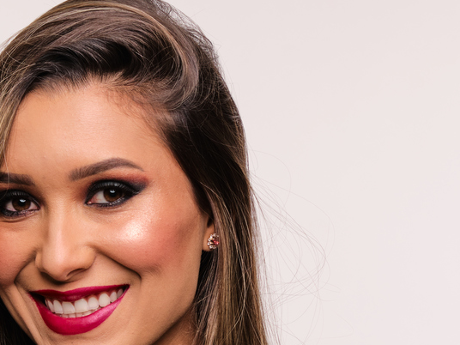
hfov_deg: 8.7
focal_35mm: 226
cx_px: 124
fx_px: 3003
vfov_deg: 6.6
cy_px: 330
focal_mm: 69.8
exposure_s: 1/160
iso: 160
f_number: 8
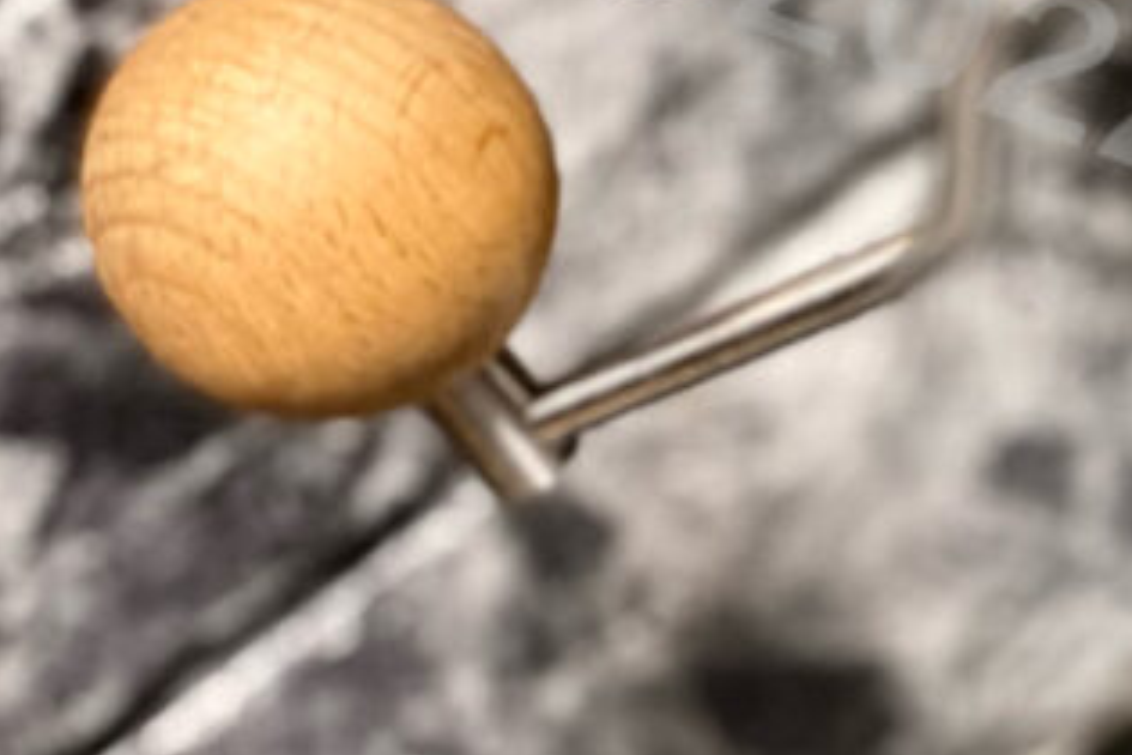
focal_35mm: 176
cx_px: 1804
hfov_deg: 11.1
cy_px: 467
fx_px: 5534
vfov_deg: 7.8
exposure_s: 1/40
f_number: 2
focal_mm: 6
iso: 320
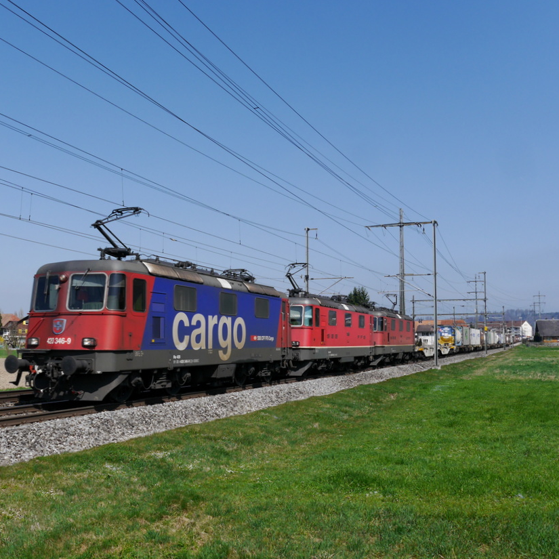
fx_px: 658
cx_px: 207
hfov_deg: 45.6
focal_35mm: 36
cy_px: 298
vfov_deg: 46.0
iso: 160
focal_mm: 14
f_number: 8
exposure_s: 1/500
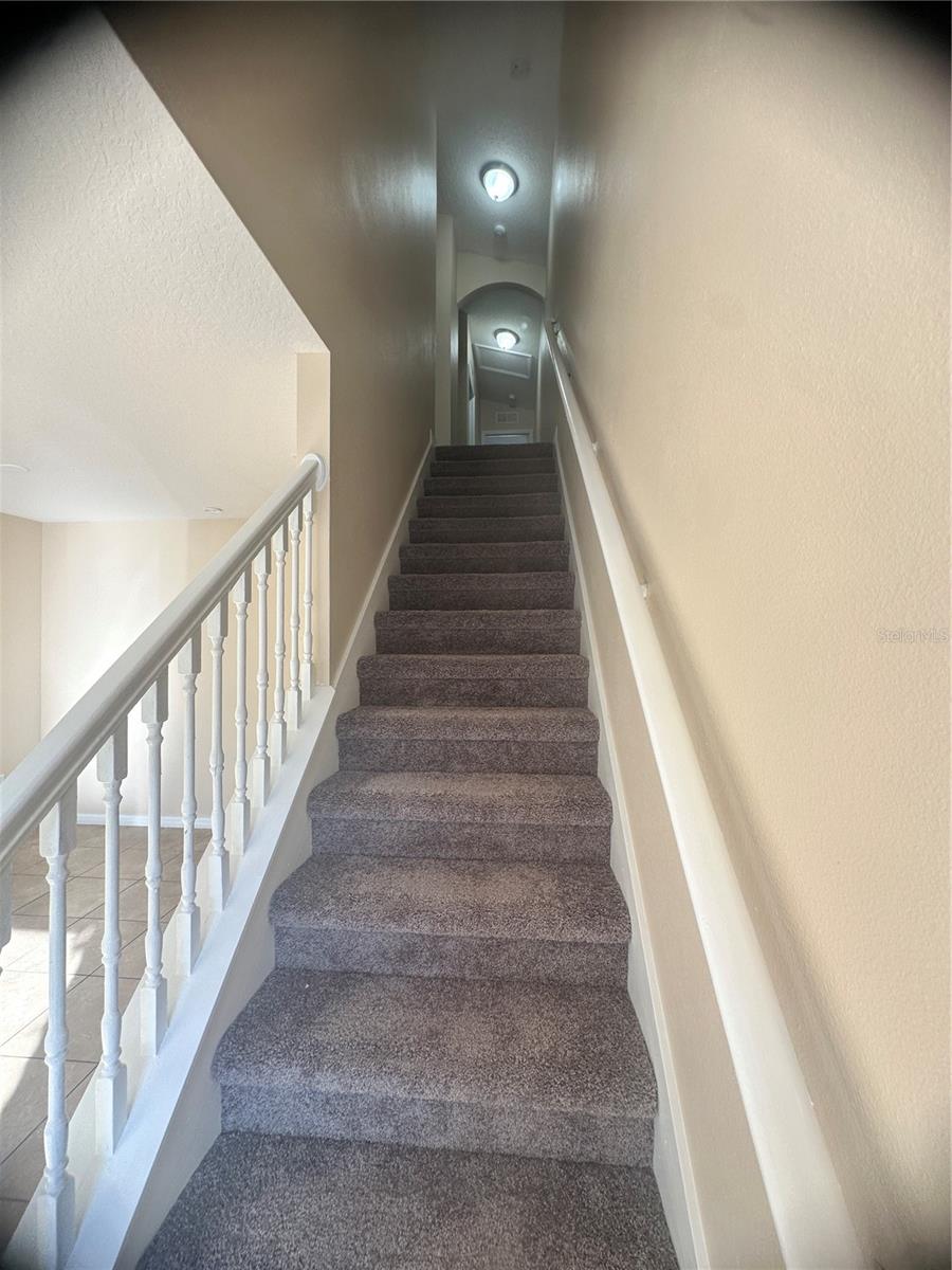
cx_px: 476
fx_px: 513
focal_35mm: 14
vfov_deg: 102.1
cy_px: 635
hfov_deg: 85.7
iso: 50
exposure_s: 1/99
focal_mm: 2.22
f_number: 2.2
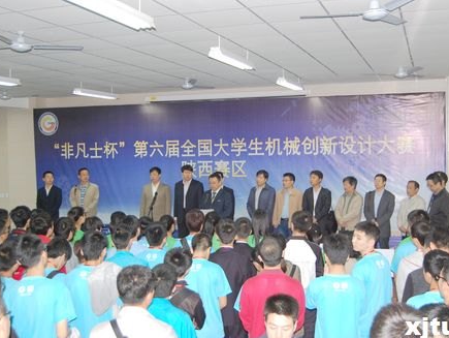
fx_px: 558
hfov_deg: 43.8
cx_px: 243
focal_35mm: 43
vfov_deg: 33.6
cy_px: 171
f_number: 4.2
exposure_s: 1/60
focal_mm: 26
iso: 720
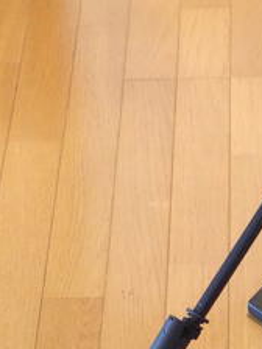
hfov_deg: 9.7
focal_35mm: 152
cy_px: 232
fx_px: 1534
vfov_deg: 13.0
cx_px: 246
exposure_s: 1/80
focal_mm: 40
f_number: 5.6
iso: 6400
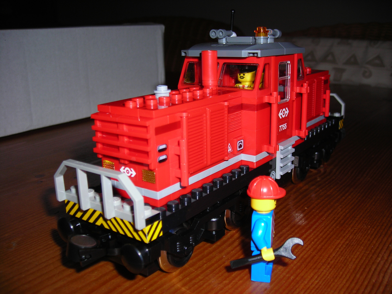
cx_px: 196
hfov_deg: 49.0
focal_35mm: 38
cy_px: 147
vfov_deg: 37.7
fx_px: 430
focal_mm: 6.3
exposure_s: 1/60.1
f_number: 6.4
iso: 50
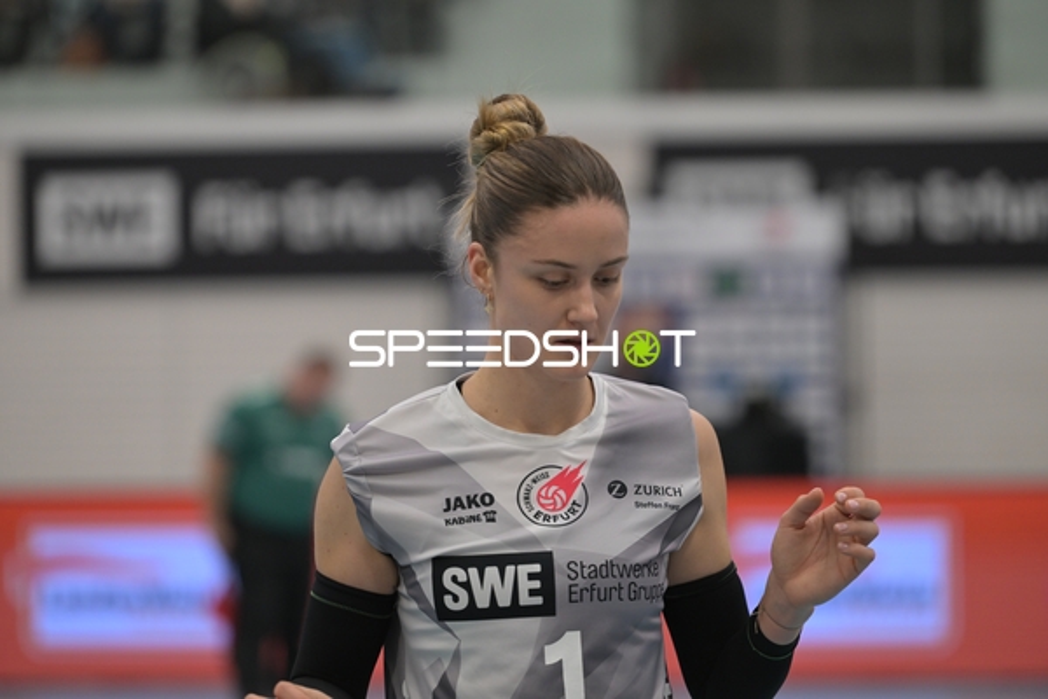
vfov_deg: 8.6
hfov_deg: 12.8
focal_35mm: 160
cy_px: 350
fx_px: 4657
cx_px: 524
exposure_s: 1/640
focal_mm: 160
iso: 2000
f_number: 2.8
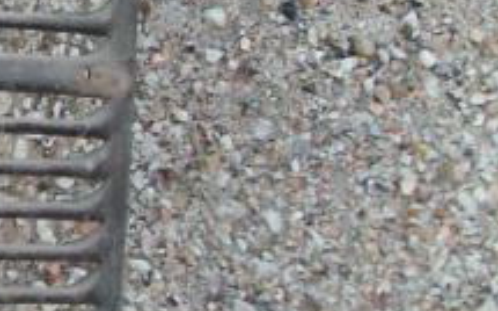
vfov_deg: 6.4
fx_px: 2739
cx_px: -556
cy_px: -51
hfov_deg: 9.6
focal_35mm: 202
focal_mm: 5.7
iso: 80
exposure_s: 1/100
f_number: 2.9
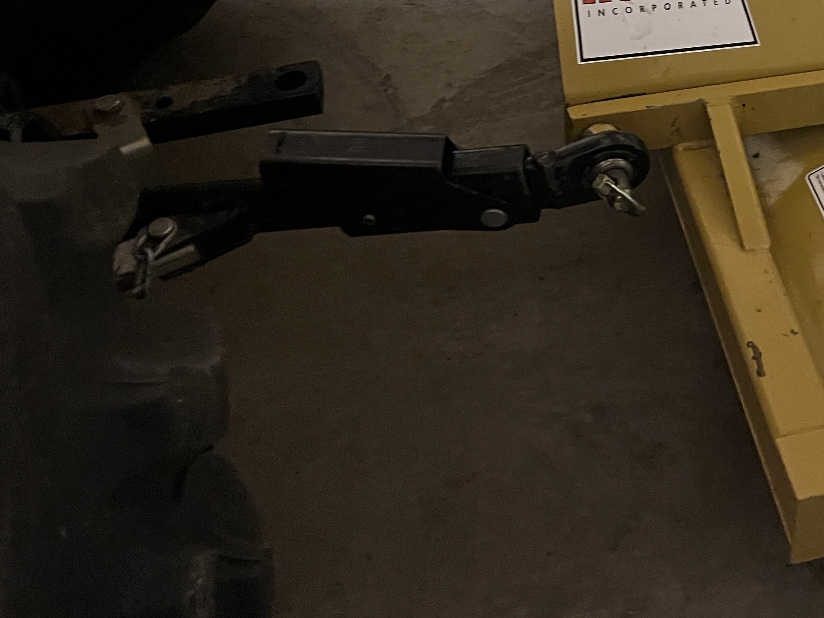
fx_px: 1214
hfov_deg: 34.9
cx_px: 769
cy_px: 33
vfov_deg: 27.3
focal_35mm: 51
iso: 800
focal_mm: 5.1
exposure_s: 1/30
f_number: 1.6
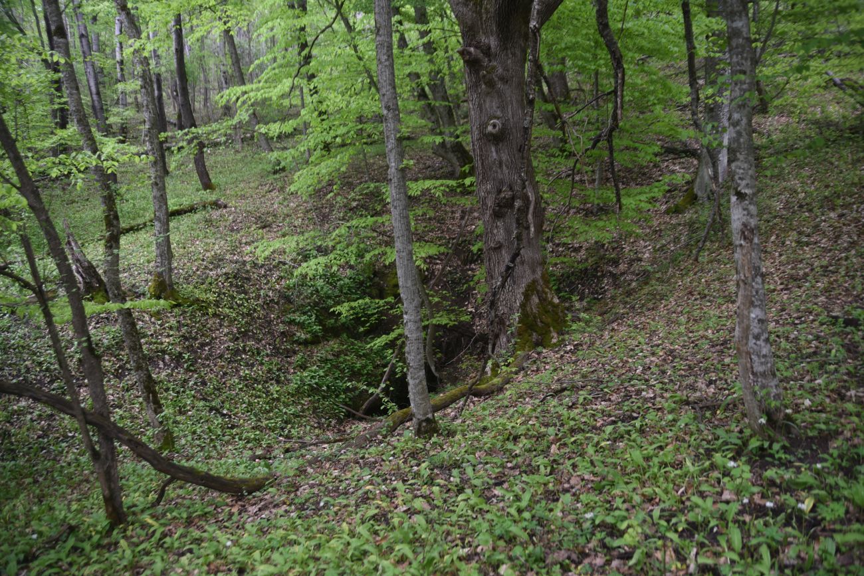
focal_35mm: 31
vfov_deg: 42.3
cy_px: 288
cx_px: 432
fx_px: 744
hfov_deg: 60.3
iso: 100
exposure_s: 1/125
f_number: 2.8
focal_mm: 31
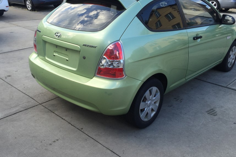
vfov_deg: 36.8
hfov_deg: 53.1
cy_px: 64
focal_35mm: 36
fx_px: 236
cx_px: 114
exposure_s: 1/465
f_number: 2.2
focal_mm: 4.15
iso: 32
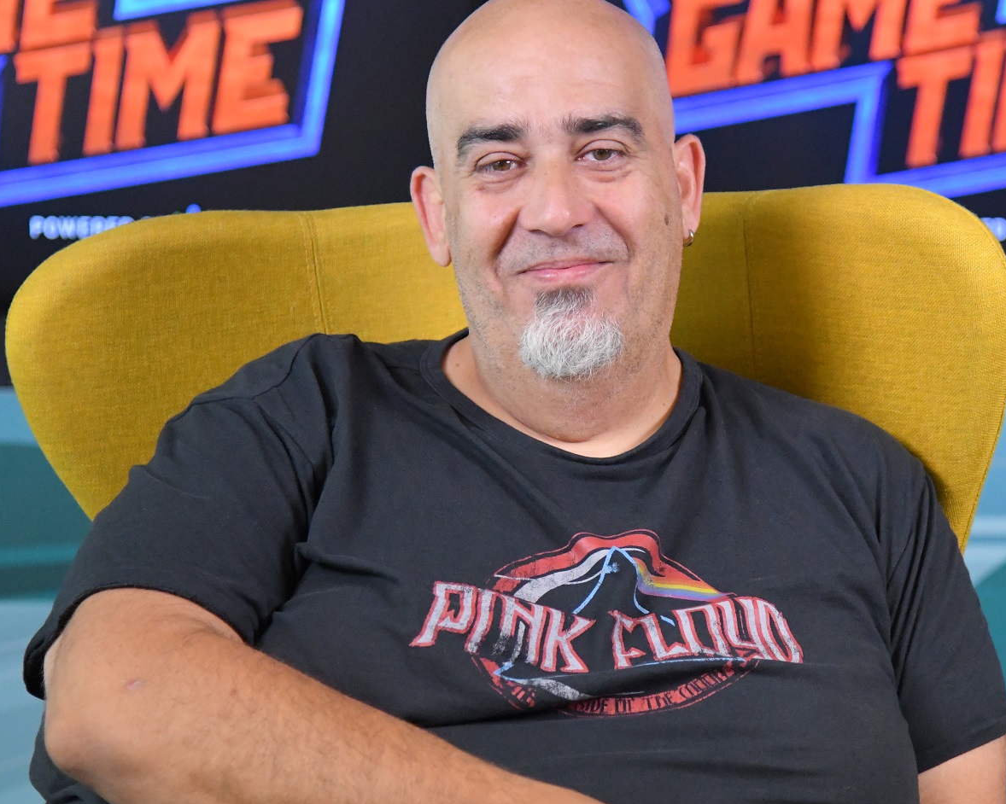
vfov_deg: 10.5
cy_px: 456
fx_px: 4376
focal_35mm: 147
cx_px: 685
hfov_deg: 13.1
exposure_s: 1/500
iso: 6400
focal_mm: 82
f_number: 4
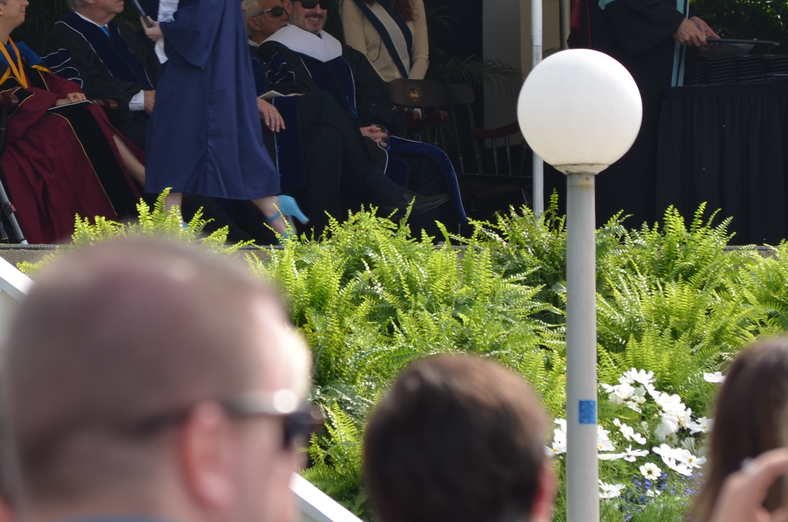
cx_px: 206
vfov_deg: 3.5
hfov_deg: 5.2
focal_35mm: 396
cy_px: -40
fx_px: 8651
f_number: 7.1
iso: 100
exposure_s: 1/200
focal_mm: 120
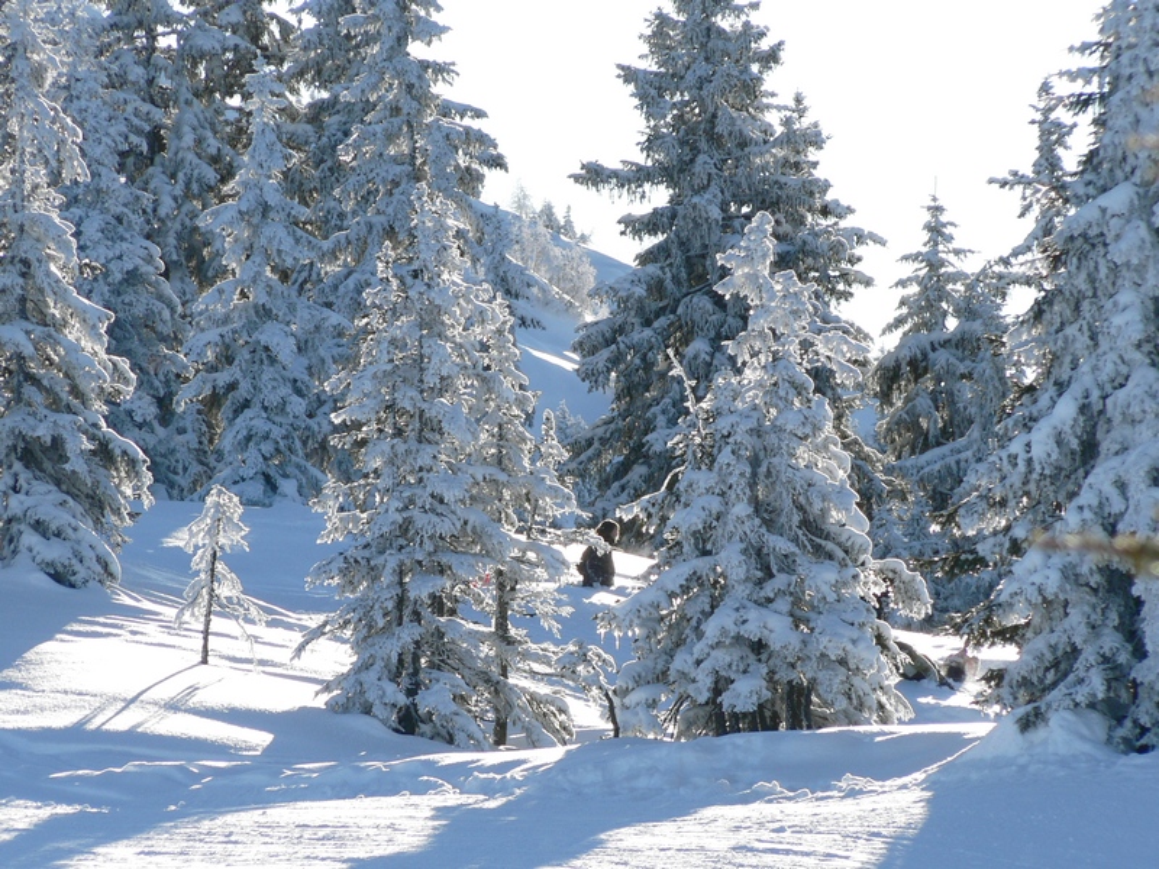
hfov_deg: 6.9
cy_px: 434
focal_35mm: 287
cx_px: 580
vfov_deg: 5.2
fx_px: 9609
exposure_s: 1/400
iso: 80
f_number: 5
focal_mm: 47.8
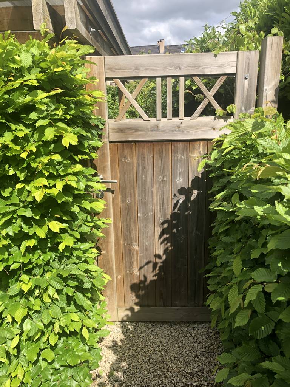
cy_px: 194
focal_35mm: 28
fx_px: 313
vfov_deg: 63.4
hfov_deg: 49.7
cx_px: 145
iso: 20
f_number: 1.8
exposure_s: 1/631
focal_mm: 4
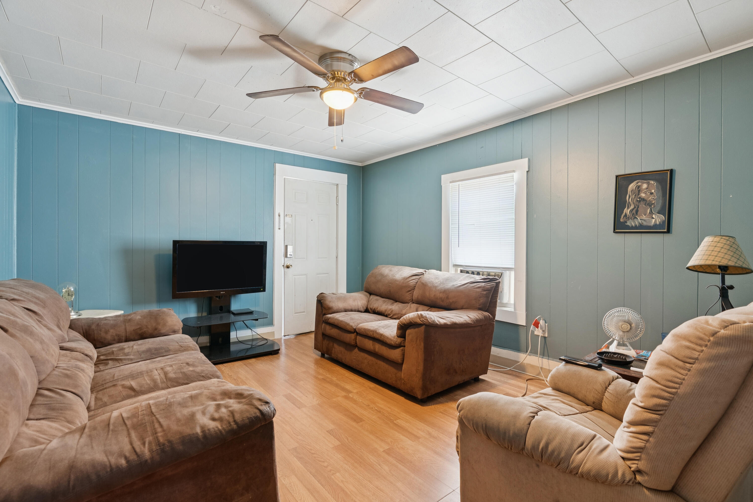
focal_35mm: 16
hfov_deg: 96.7
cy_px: 251
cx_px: 376
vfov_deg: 73.8
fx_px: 335
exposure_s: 1/2
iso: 320
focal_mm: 16
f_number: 7.1
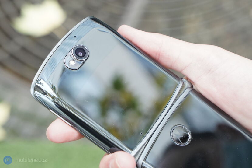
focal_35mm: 70
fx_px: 490
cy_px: 84
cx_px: 126
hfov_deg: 28.9
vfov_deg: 19.4
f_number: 7.1
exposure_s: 1/200
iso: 3200
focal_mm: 70
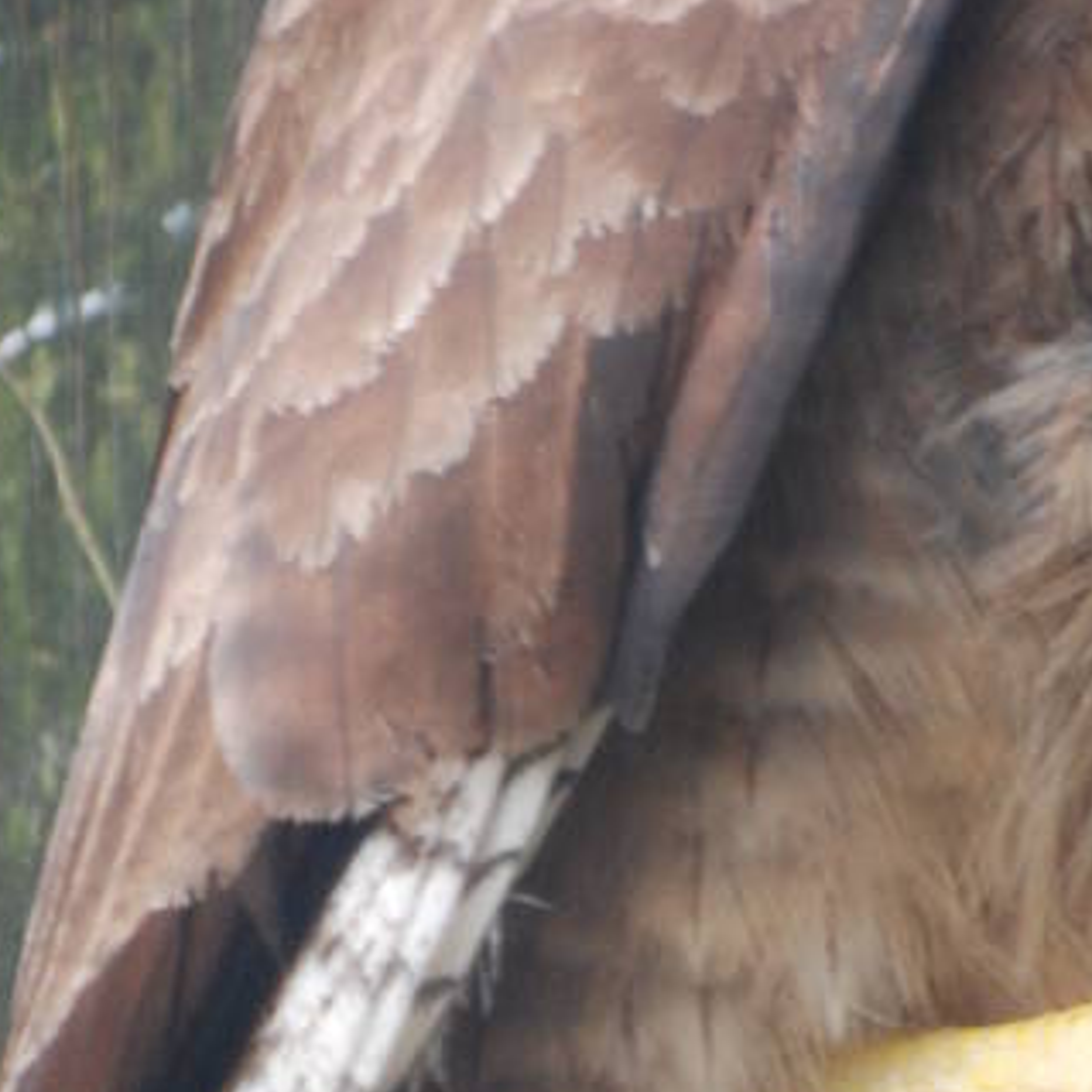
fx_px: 54820
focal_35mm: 1536
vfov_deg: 1.1
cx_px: 632
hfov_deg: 1.1
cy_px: 917
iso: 400
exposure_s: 1/250
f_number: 5.3
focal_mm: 240
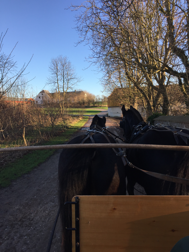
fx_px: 211
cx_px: 94
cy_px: 126
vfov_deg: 61.7
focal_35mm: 29
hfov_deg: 48.2
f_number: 2.2
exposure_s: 1/573
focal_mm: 4.15
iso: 32
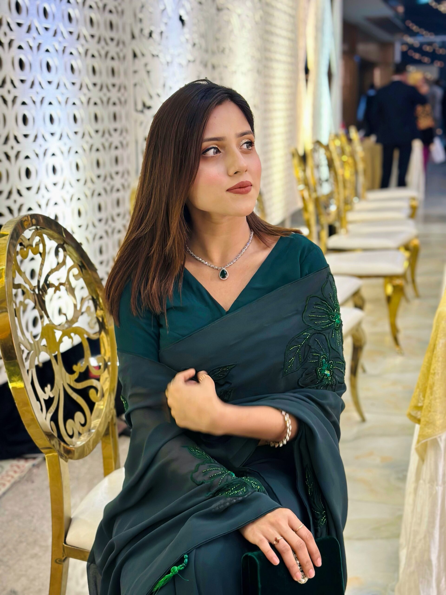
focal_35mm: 48
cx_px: 223
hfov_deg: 30.3
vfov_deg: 39.7
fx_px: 825
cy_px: 298
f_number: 1.78
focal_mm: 6.86
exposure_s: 1/50
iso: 200
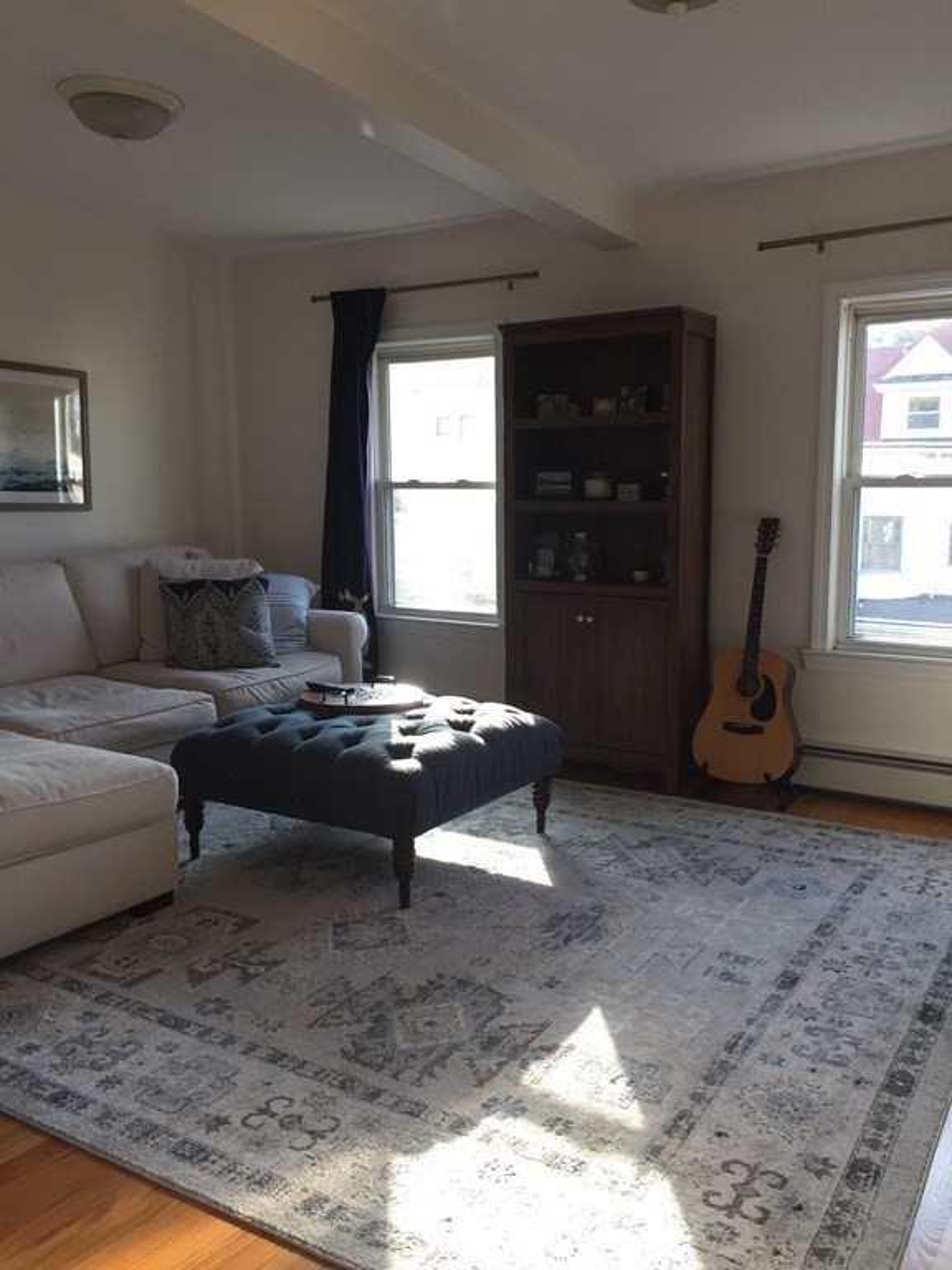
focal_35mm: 29
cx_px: 476
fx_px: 1063
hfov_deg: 48.2
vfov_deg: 61.7
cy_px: 635
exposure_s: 1/100
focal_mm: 4.15
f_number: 2.2
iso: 50
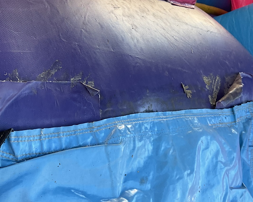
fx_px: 404
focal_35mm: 54
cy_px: 65
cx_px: 91
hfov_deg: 34.5
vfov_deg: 27.9
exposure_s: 1/122
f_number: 1.8
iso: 64
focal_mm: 3
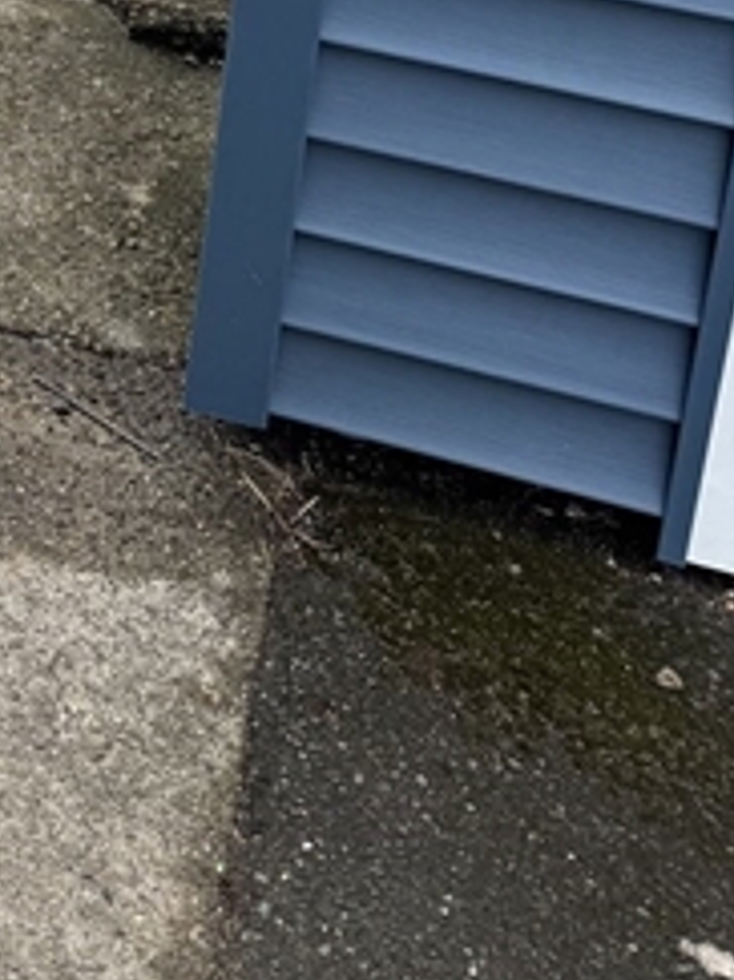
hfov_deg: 17.3
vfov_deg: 21.3
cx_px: -387
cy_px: -516
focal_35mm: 76
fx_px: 2151
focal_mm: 6.76
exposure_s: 1/481
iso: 80
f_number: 1.78
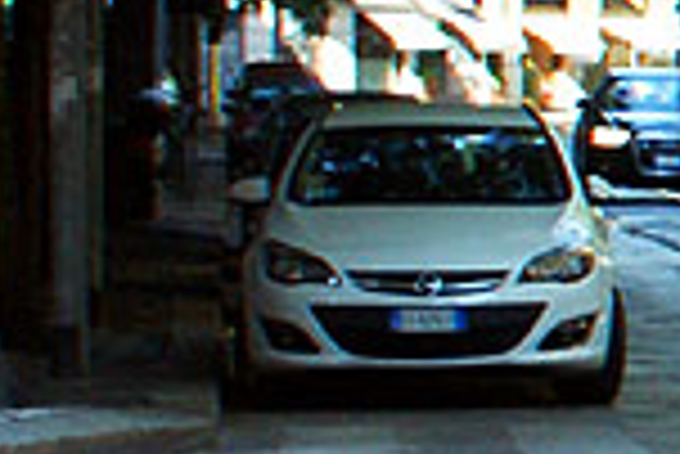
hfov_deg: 6.5
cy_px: -9
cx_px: 2144
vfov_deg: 4.8
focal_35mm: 285
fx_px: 5388
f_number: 3.5
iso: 400
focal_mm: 28
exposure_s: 1/320
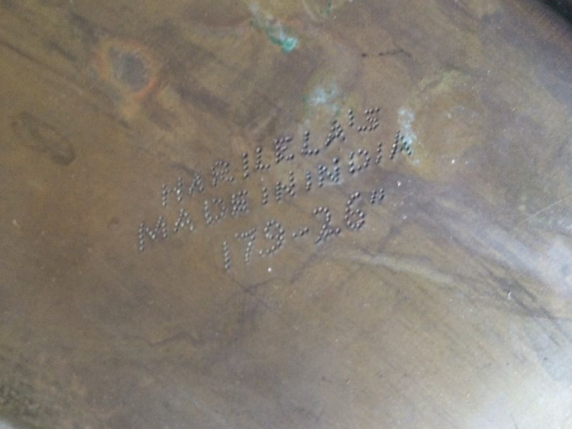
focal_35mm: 31
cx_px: 294
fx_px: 512
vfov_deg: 45.4
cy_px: 213
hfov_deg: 58.3
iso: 320
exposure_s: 1/17
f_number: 2.2
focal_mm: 4.12
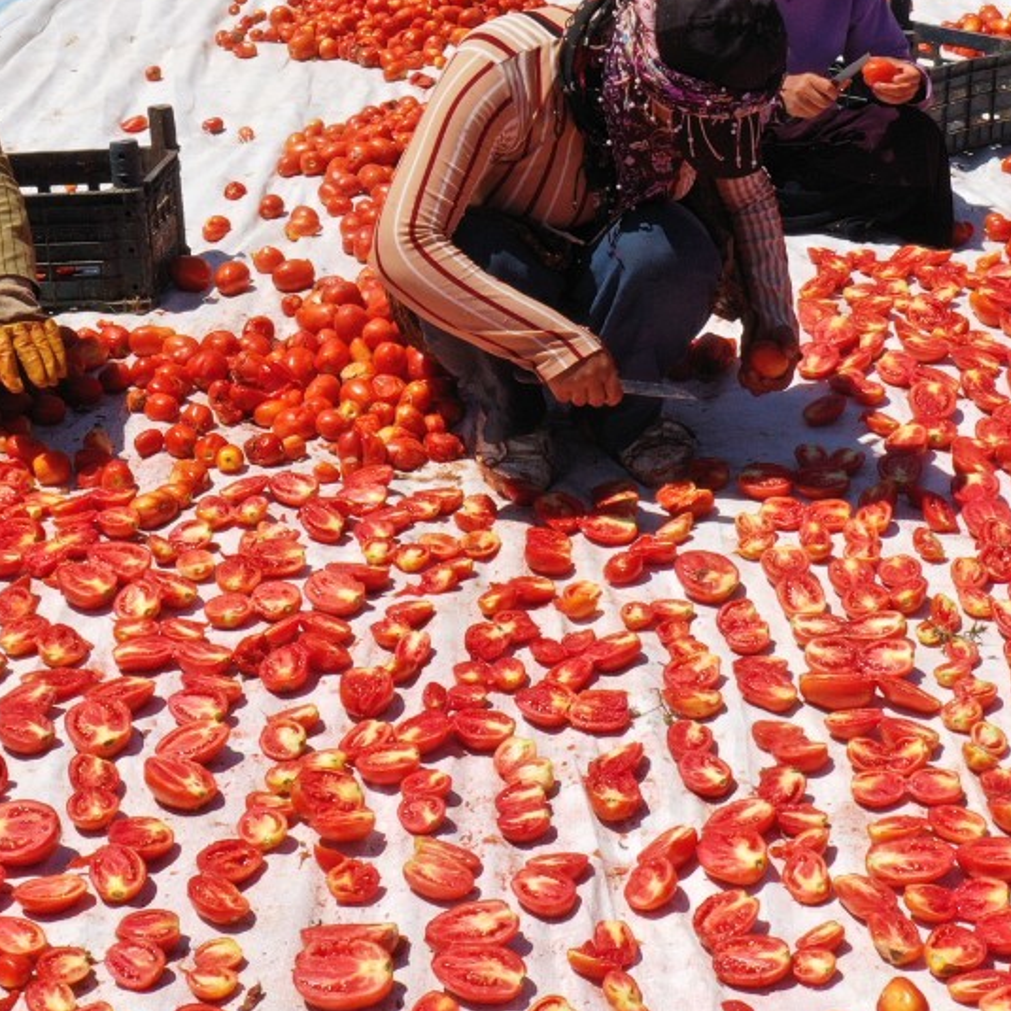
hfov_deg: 24.3
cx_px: 530
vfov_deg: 24.2
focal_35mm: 71
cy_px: 343
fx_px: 2346
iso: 100
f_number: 10
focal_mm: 10.26
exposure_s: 1/320
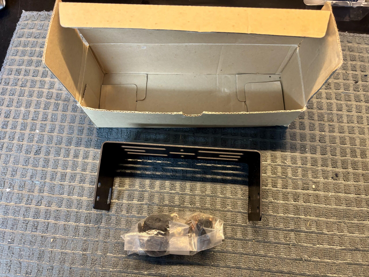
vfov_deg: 53.1
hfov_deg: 67.3
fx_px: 277
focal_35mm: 26
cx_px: 184
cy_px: 138
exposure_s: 1/40
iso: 400
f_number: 1.6
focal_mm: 5.96
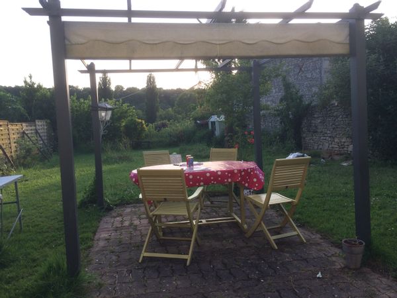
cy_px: 149
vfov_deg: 48.2
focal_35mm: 29
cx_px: 198
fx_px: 333
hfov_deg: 61.7
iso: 32
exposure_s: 1/348
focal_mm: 4.15
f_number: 2.2
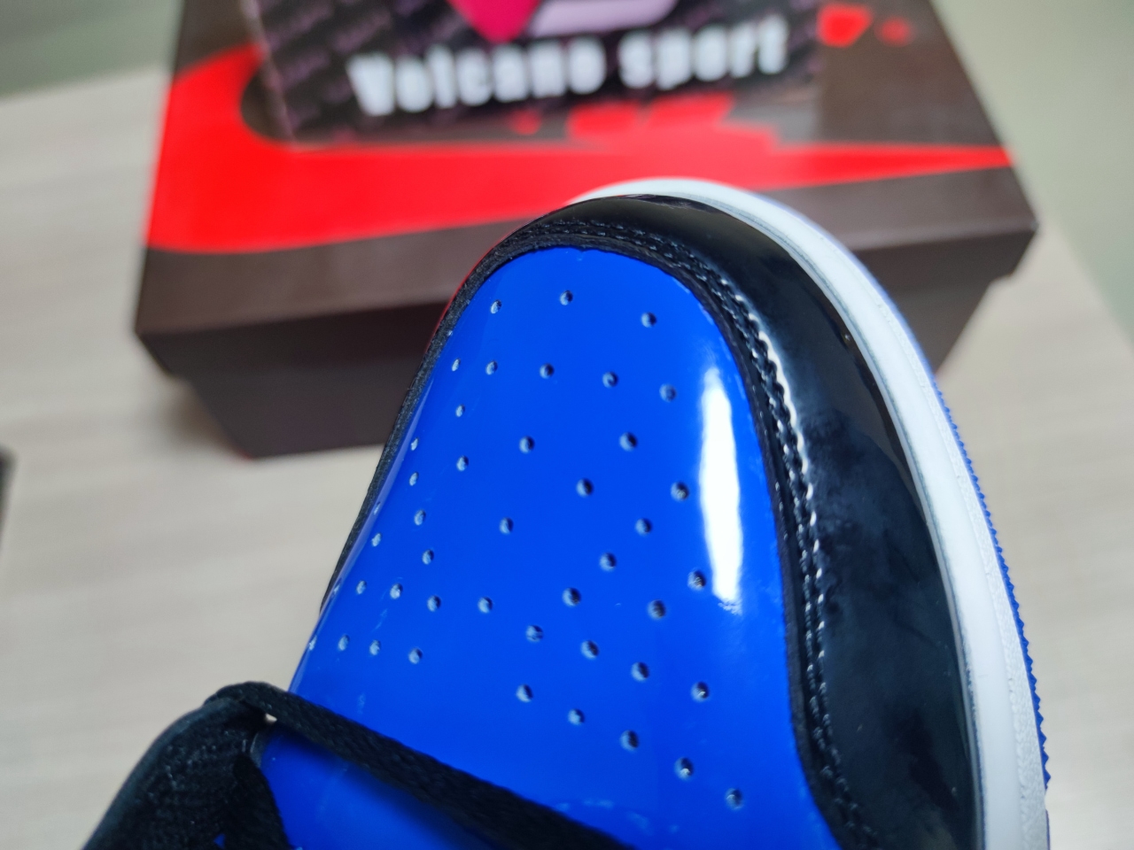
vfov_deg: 56.8
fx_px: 786
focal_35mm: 24
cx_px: 567
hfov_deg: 71.6
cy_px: 425
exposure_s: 1/65
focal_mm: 6.72
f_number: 1.69
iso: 194
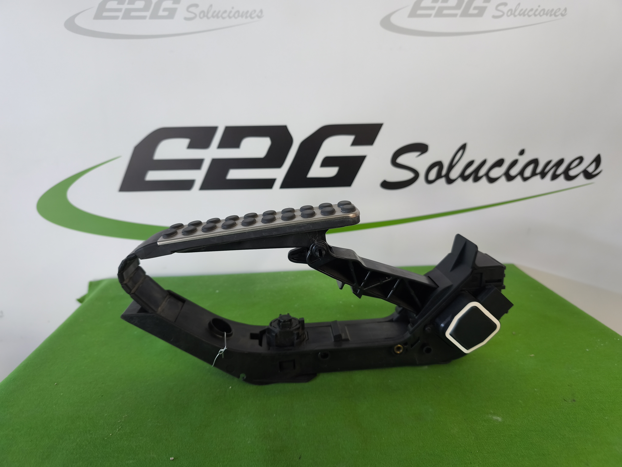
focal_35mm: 23
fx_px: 413
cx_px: 311
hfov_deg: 73.9
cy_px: 234
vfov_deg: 58.9
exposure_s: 1/50
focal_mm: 6.57
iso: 500
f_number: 1.6
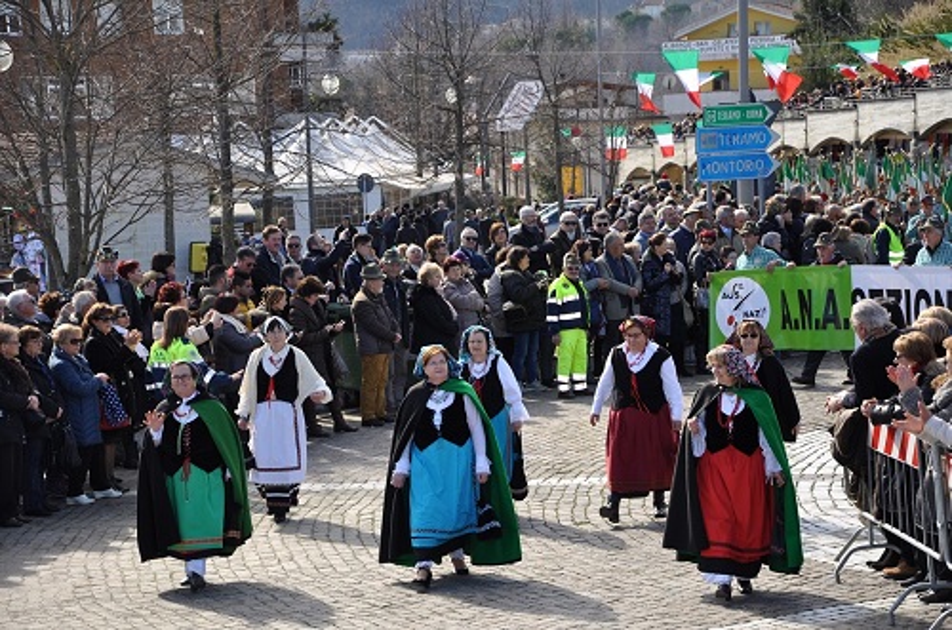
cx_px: 476
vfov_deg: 13.0
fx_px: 2770
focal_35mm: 105
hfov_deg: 19.5
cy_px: 315
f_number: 7.1
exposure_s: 1/200
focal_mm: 70
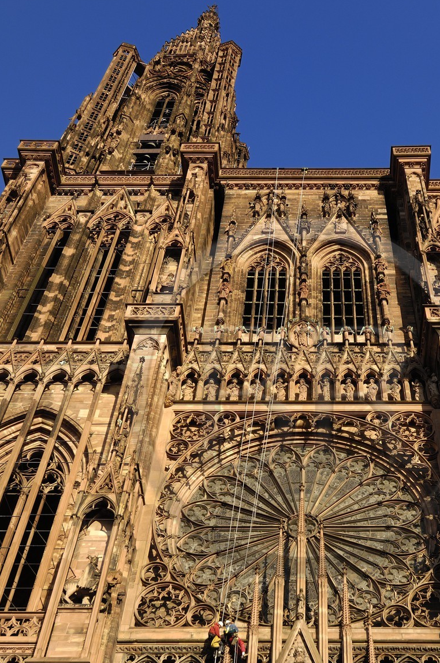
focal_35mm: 46
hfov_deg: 28.9
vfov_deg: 42.6
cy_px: 398
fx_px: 846
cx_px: 304
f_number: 8
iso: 100
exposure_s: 1/160
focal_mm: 22
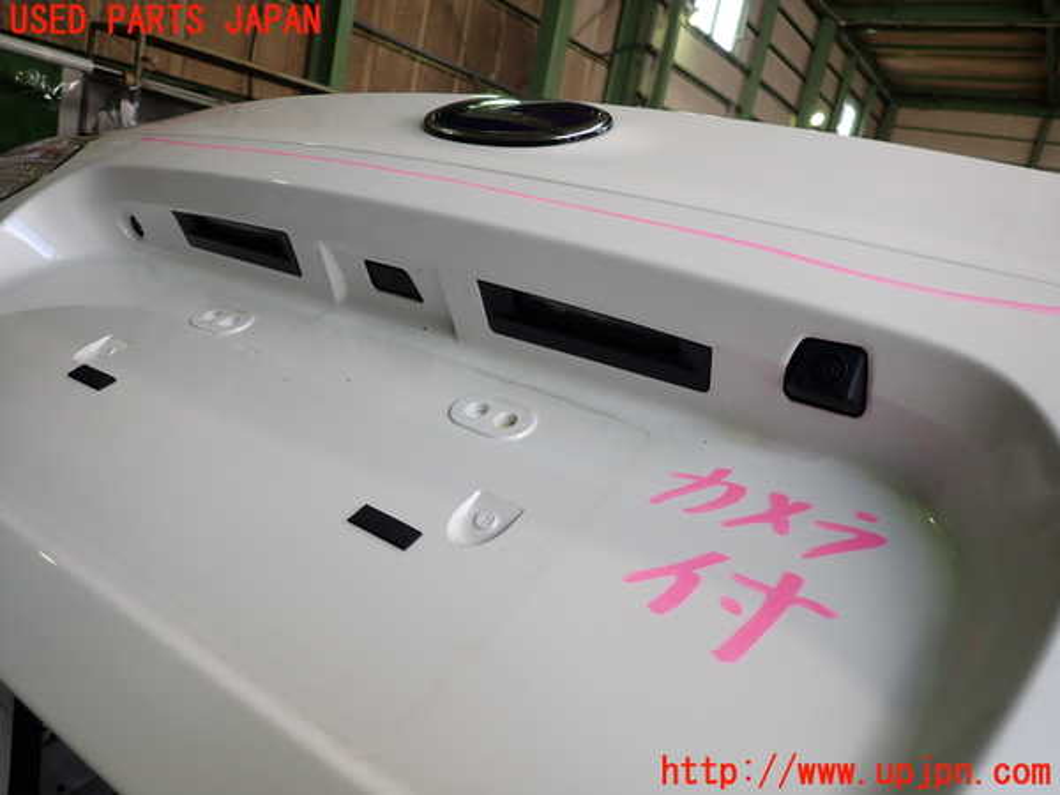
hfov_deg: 69.4
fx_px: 766
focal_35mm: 25
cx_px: 530
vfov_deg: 54.9
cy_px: 398
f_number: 2
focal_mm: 4.5
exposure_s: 1/125
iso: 100
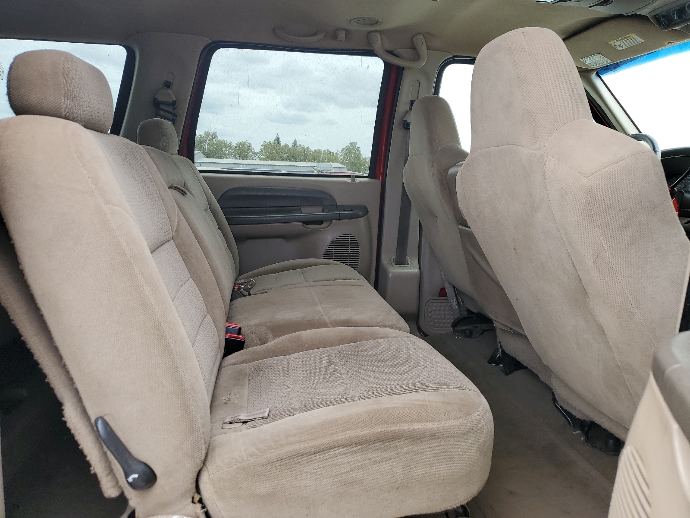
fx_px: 518
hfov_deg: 67.3
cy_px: 259
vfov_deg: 53.1
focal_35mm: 26
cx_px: 345
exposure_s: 1/323
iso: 50
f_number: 1.5
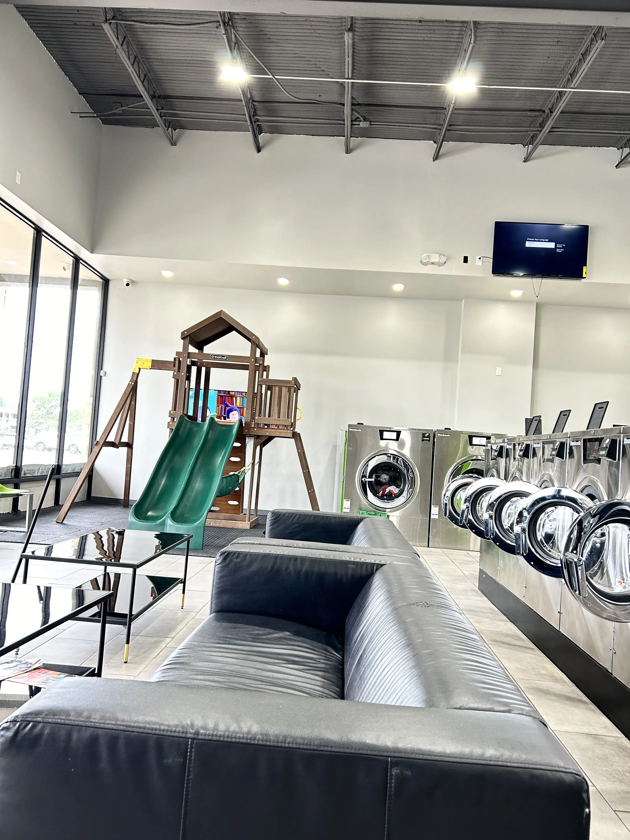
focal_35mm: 26
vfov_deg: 67.3
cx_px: 315
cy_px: 420
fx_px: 631
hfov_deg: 53.1
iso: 100
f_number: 1.5
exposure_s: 1/60
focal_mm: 5.7
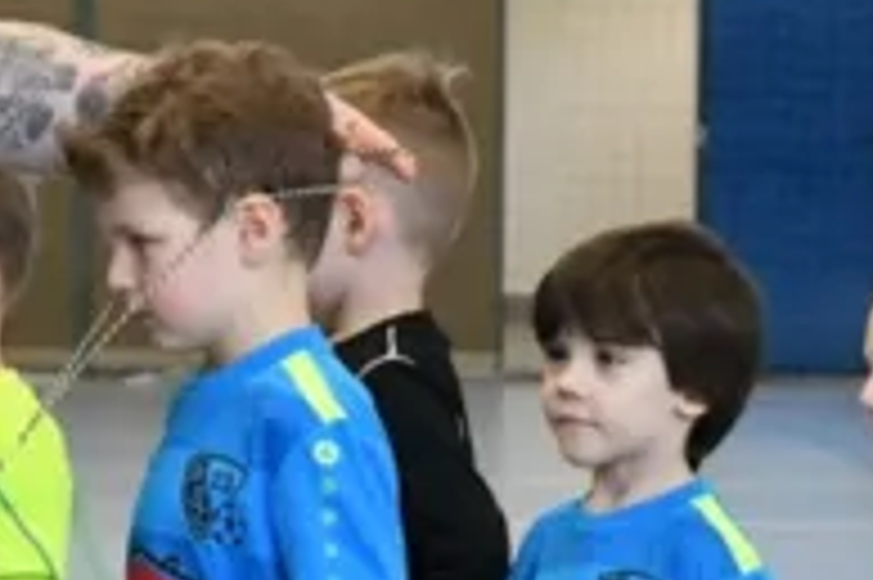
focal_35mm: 306
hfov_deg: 6.7
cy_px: 531
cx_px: 288
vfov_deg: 4.5
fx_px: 7414
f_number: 5.6
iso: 8000
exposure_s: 1/500
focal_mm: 58
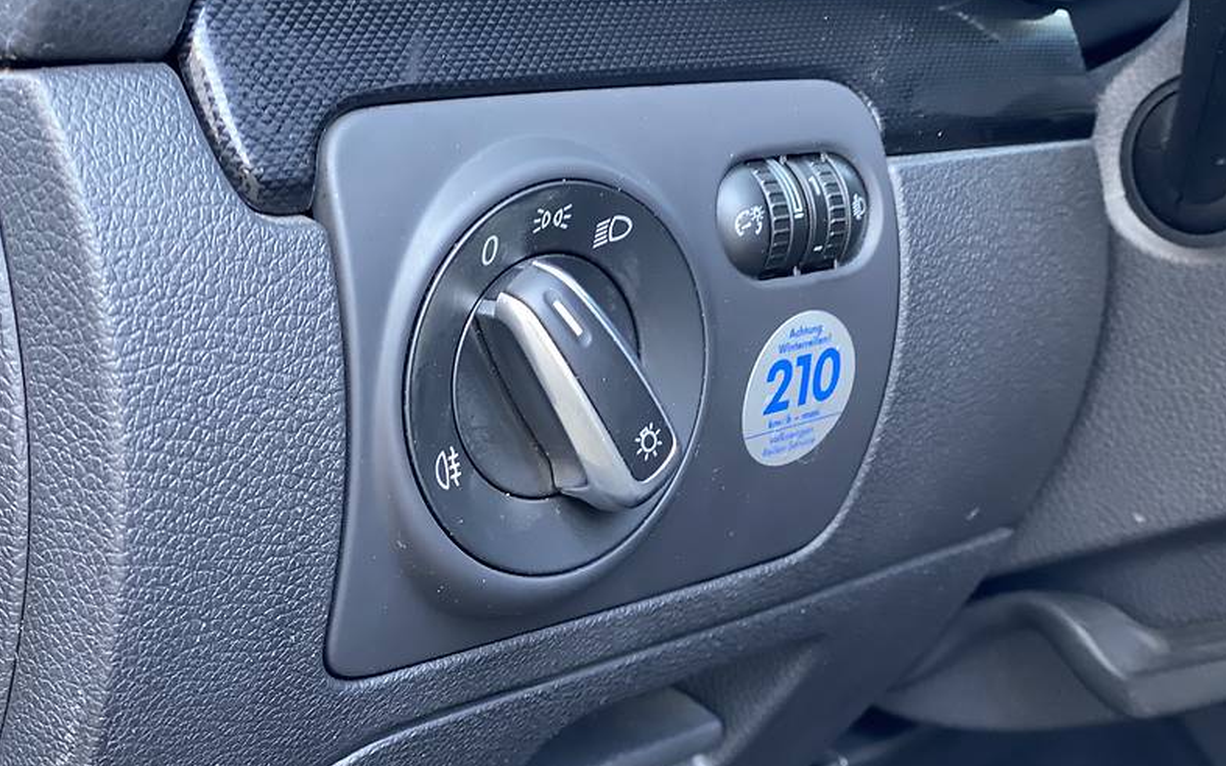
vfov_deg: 23.1
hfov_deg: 36.3
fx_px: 1871
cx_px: 612
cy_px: 372
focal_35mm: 56
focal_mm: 6
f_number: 2
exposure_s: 1/40
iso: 200
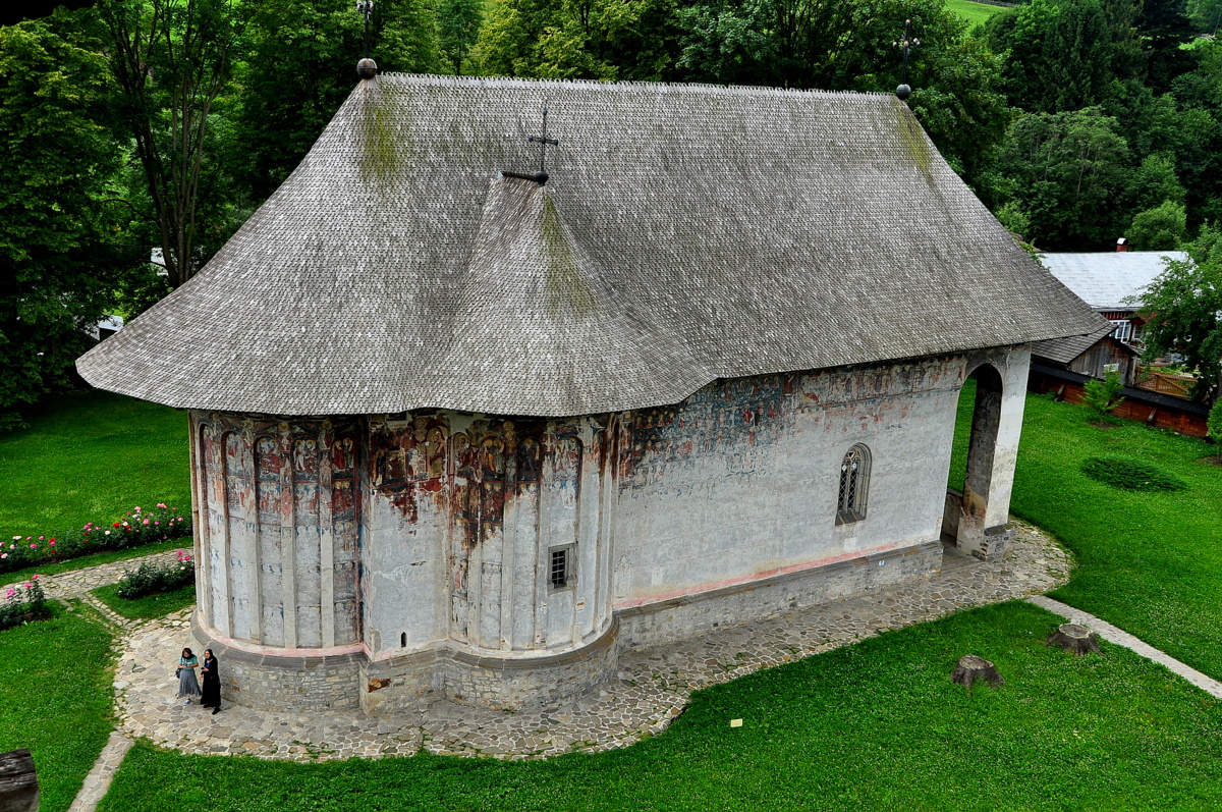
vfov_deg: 39.9
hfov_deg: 57.3
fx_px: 1119
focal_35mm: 33
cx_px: 611
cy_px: 406
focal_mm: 22
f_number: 9
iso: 400
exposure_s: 1/320
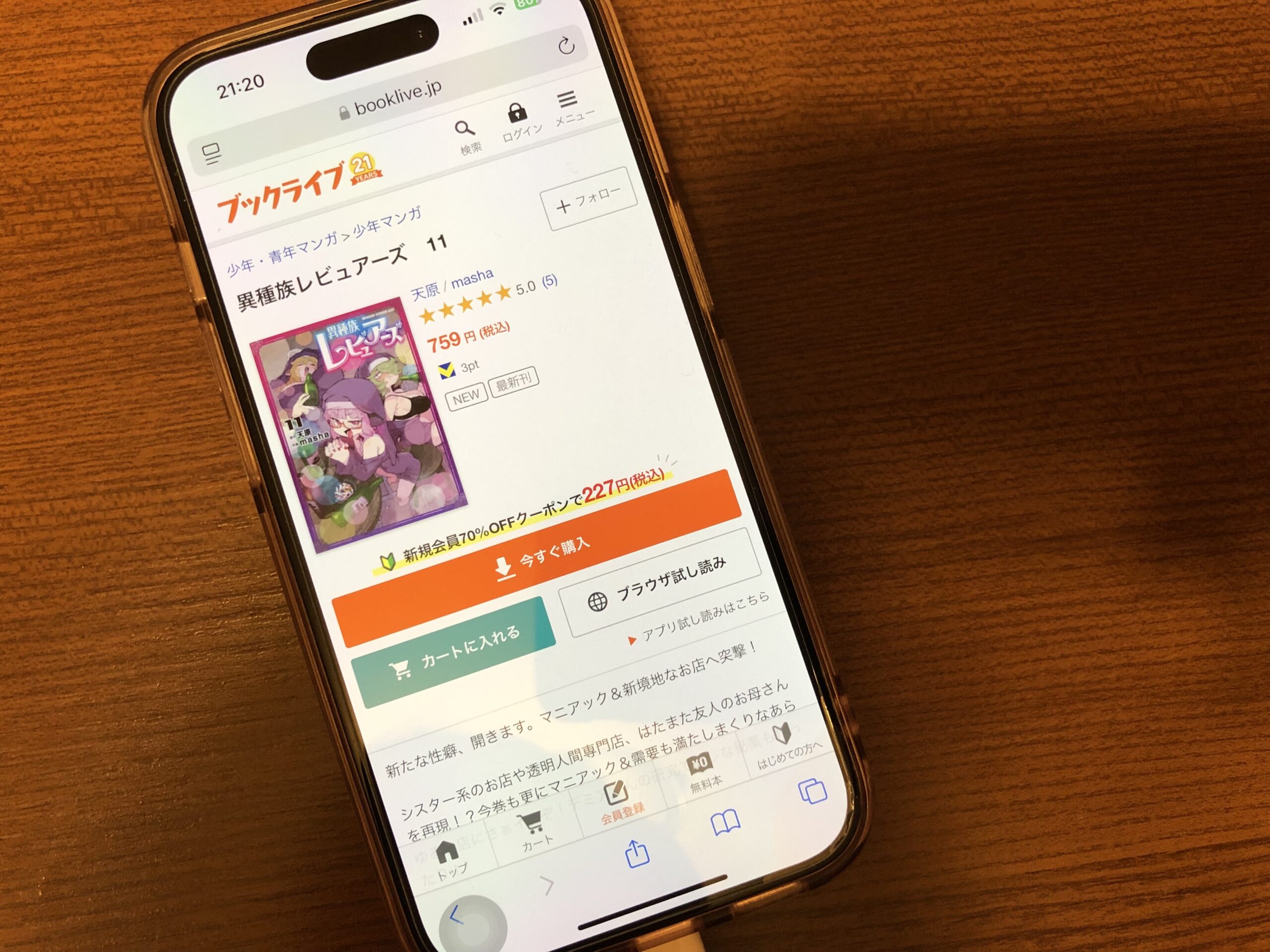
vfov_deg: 49.7
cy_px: 476
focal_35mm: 28
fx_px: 1027
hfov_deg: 63.4
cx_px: 635
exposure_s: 1/17
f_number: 1.8
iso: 50
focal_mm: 3.99
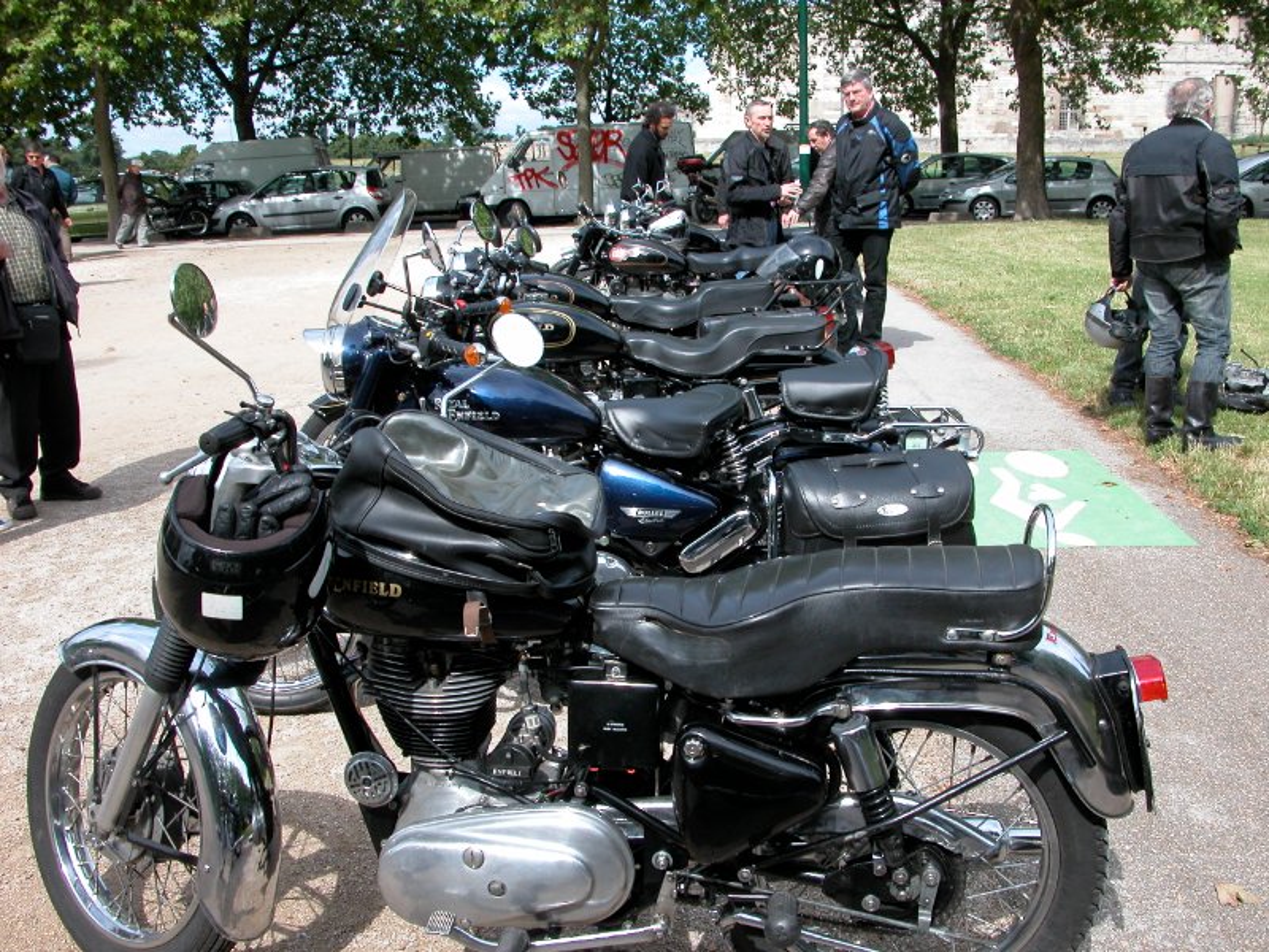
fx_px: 1283
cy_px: 476
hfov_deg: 52.6
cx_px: 634
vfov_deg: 40.7
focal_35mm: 35
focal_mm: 8.9
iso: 100
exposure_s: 1/237
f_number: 5.6
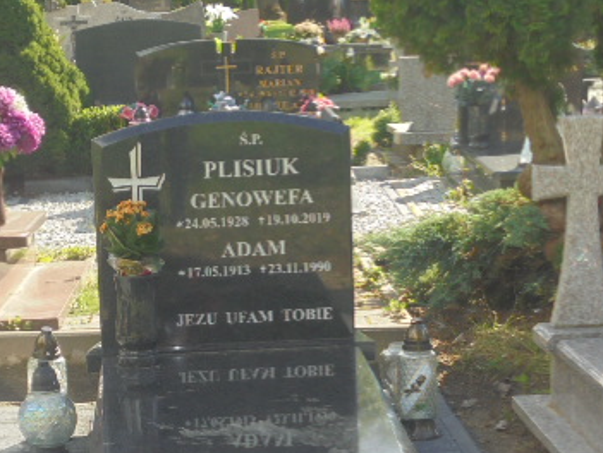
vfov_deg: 14.4
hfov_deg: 19.0
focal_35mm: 102
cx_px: 103
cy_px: 379
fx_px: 1779
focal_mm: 10.1
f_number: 5.2
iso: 100
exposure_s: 1/160
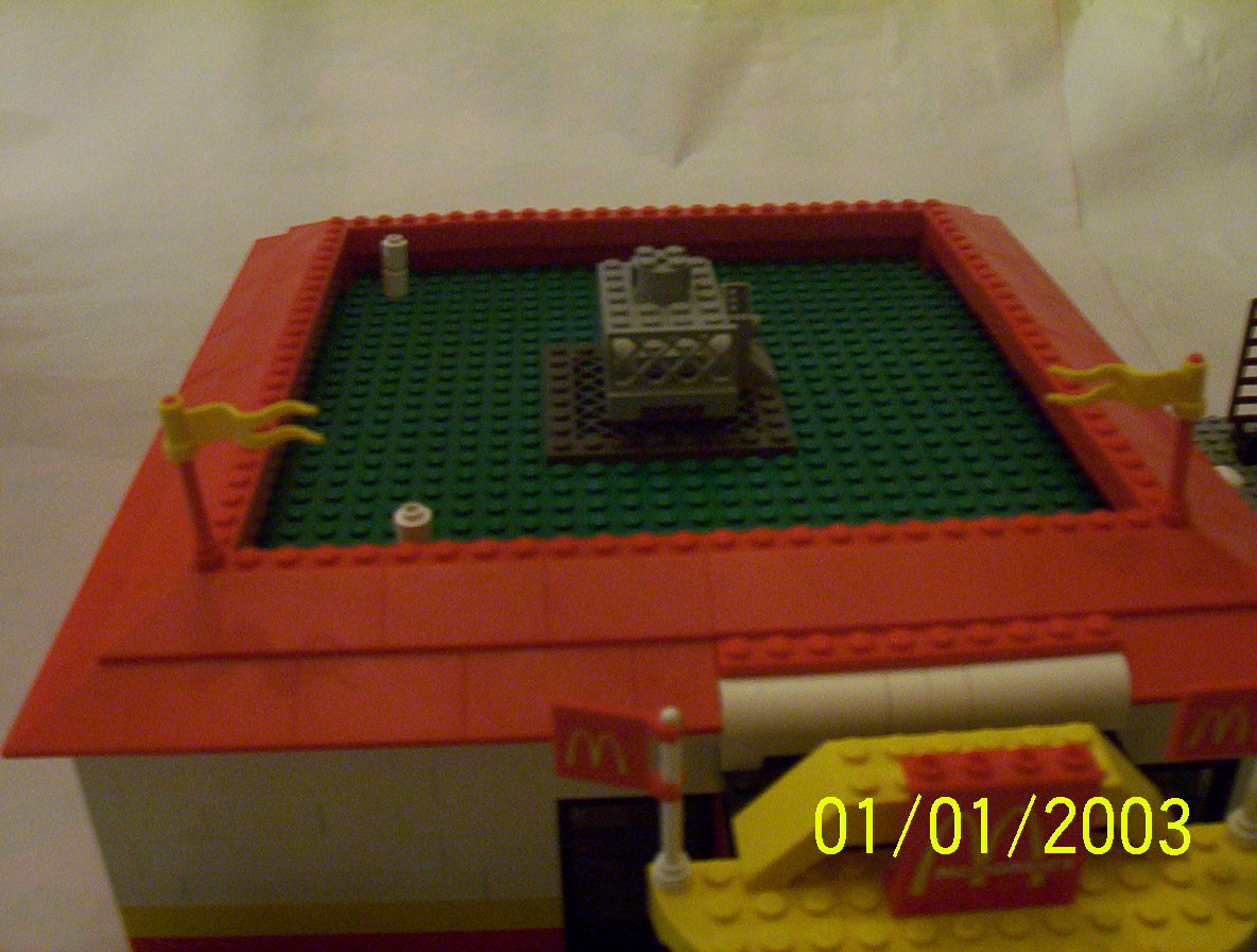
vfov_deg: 33.8
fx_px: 1567
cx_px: 628
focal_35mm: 43
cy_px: 476
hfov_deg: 43.7
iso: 200
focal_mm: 5.77
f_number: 2.73
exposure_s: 1/8
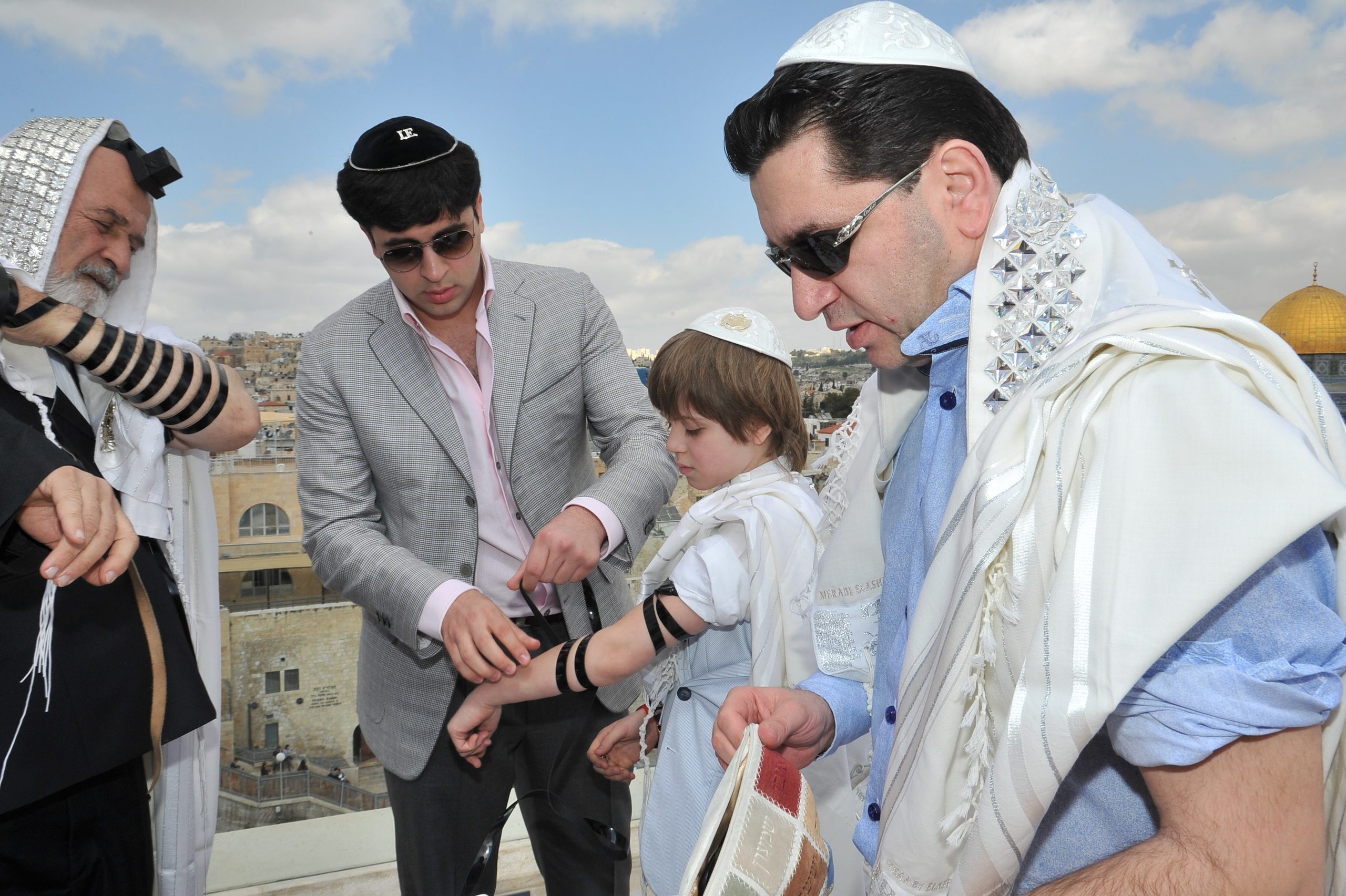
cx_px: 673
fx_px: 1196
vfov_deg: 41.1
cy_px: 448
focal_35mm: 32
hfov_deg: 58.7
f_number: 18
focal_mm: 32
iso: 500
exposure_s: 1/250
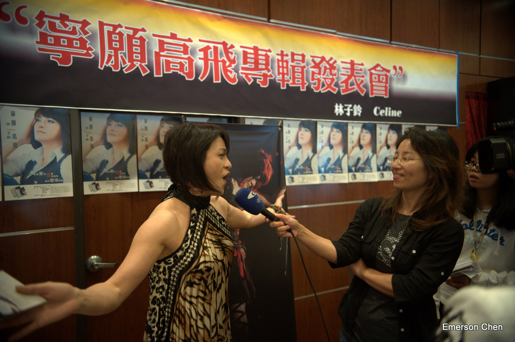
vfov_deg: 42.2
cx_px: 258
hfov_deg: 60.3
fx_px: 443
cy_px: 171
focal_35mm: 31
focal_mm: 31
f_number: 2.8
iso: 1600
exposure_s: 1/40
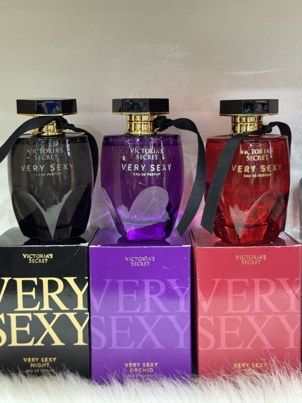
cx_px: 151
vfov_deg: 39.7
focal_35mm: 48
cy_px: 202
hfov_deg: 30.3
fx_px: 558
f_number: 1.78
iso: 250
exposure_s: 1/33
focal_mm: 6.76
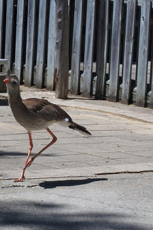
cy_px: 115
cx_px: 53
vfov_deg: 11.9
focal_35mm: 173
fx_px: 1103
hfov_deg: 7.9
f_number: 5
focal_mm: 26.2
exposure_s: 1/800
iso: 100
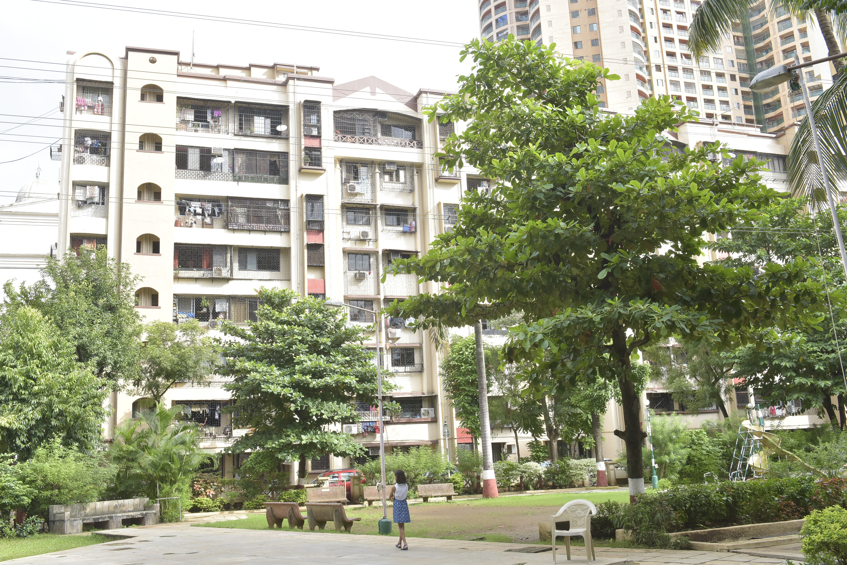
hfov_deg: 54.4
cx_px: 424
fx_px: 823
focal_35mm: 35
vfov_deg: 37.9
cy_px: 282
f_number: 14
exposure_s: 1/125
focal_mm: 35
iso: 800
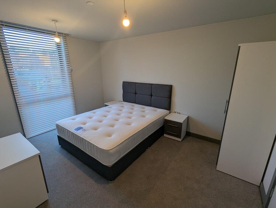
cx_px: 138
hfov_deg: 94.4
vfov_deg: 78.2
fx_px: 128
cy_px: 104
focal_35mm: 16
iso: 60
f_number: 2.2
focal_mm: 2.35
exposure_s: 1/45.6
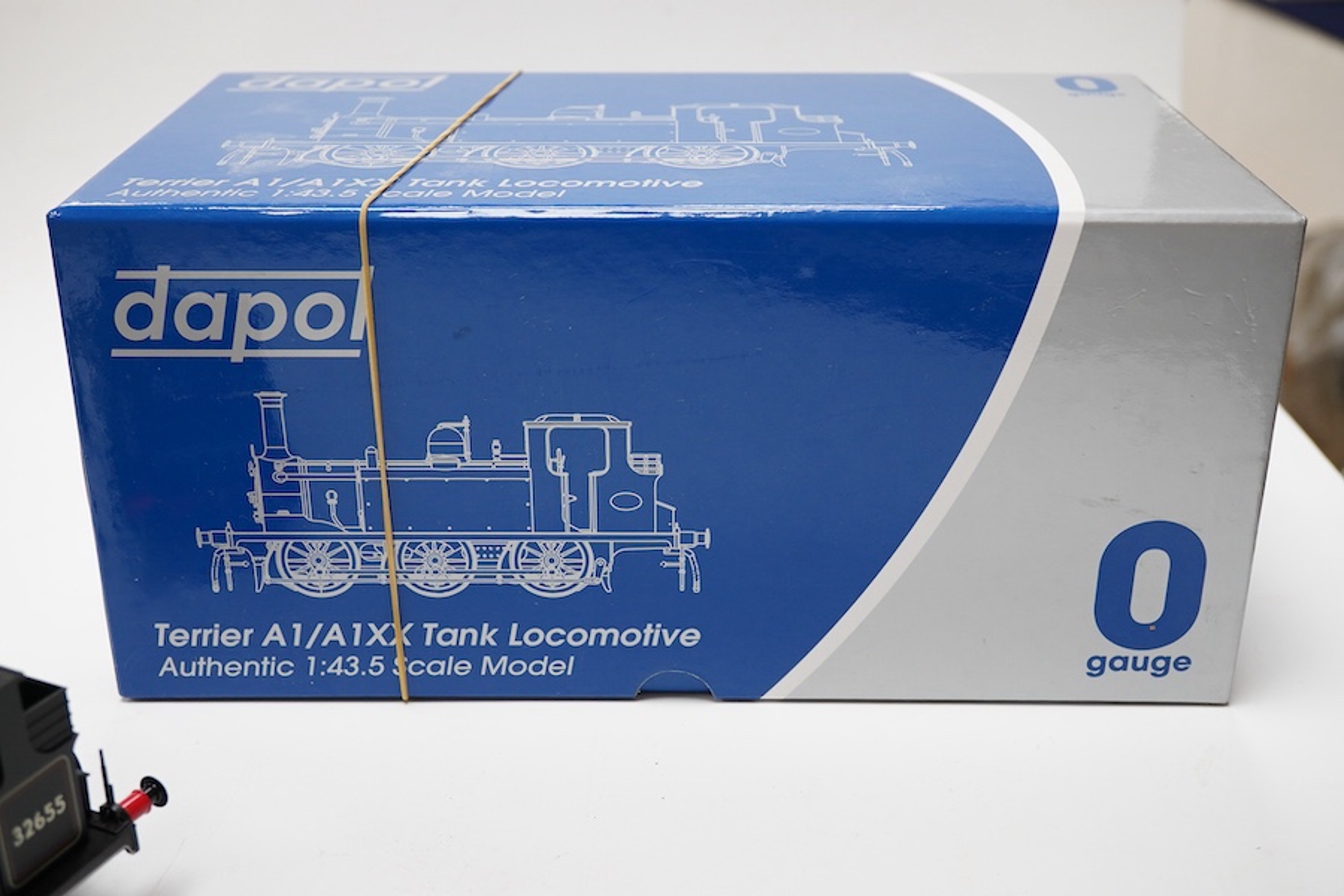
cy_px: 448
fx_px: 1680
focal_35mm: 45
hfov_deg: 43.6
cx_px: 672
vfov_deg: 29.9
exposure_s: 1/125
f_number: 9
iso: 1250
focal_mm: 30
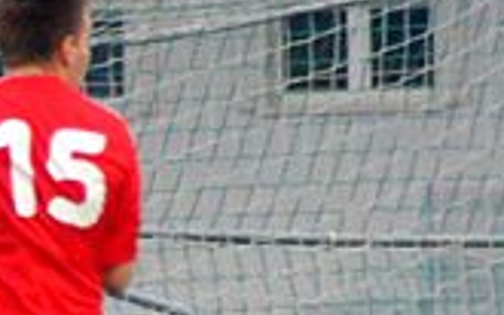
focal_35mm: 1576
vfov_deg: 0.8
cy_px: 306
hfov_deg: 1.3
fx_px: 21640
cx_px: -333
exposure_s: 1/250
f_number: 5.6
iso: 1600
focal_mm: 200
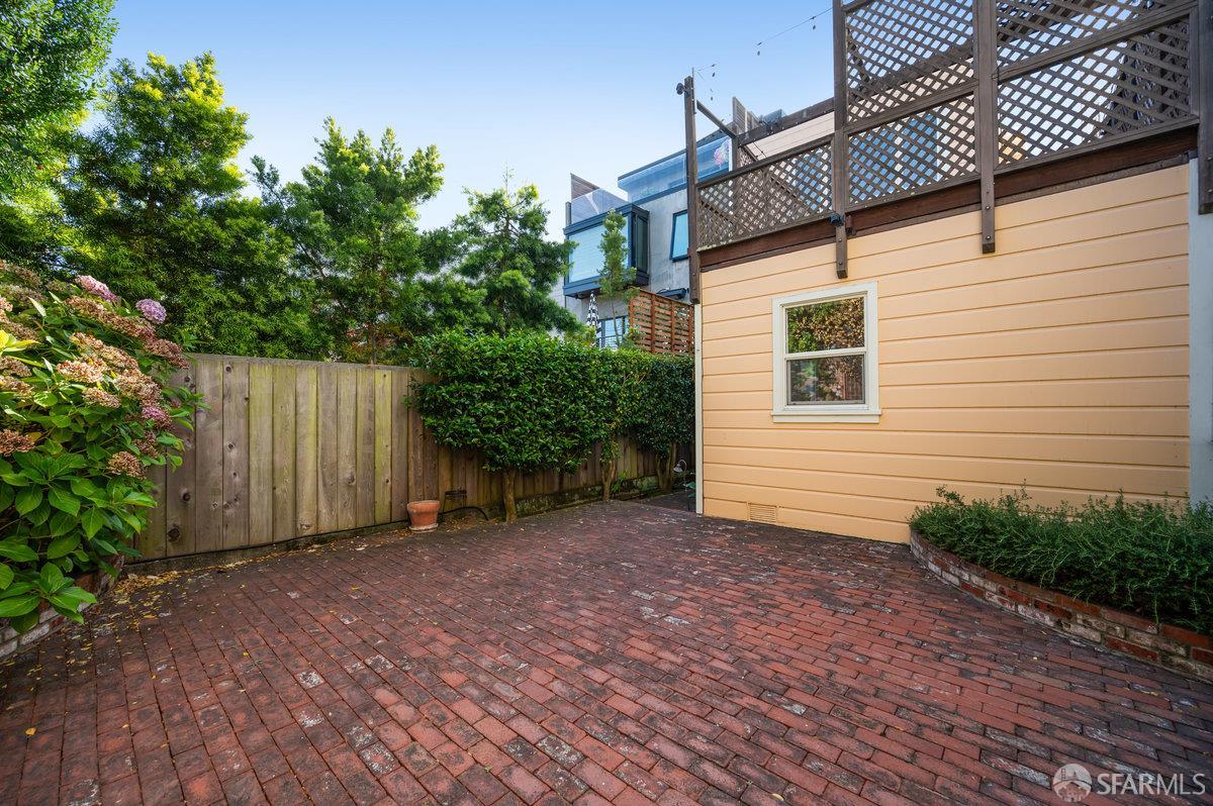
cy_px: 403
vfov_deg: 81.1
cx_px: 606
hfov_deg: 104.3
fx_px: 471
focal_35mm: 14
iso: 400
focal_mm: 14
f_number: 5.6
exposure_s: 1/320
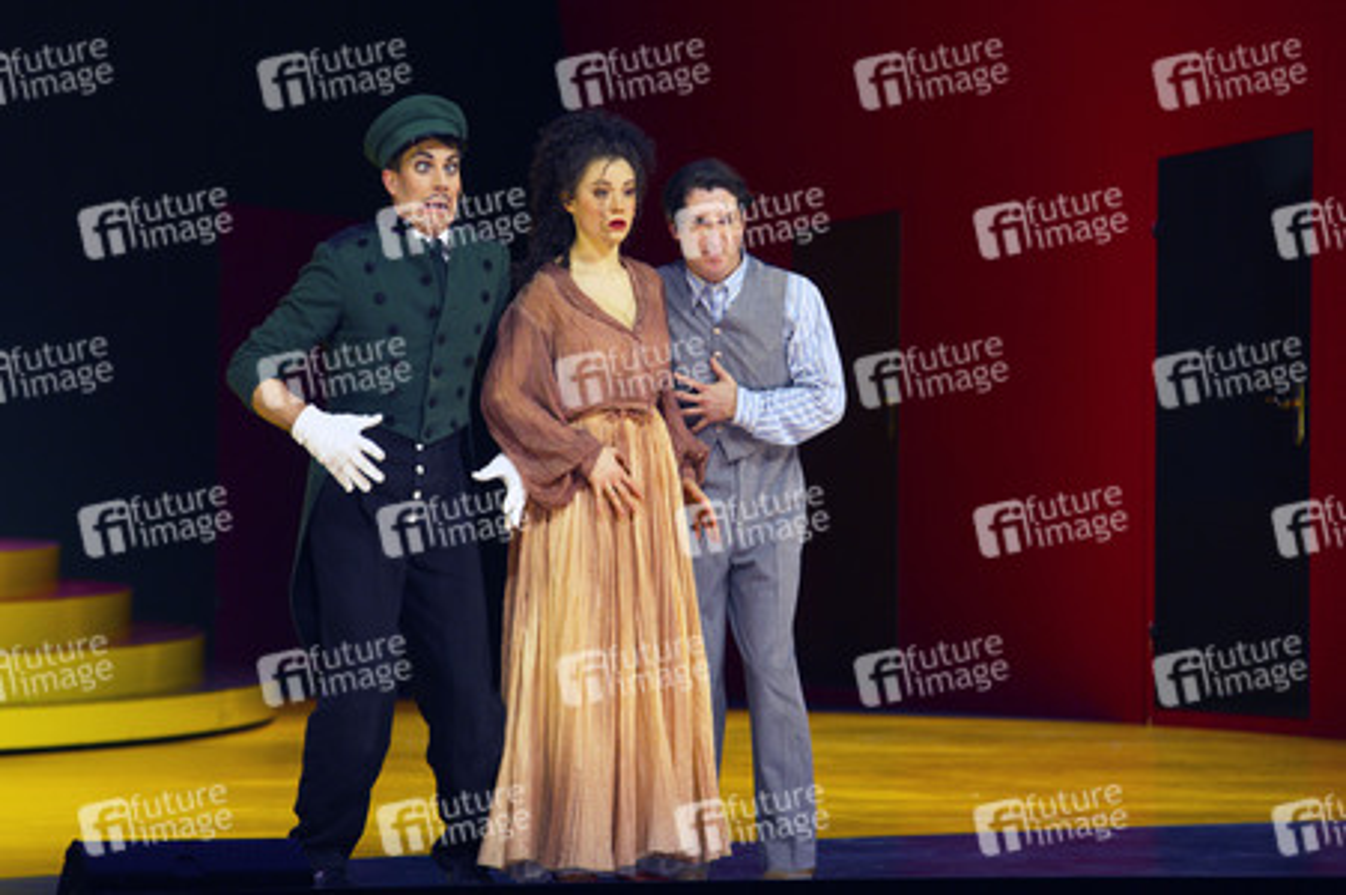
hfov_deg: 12.1
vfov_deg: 8.1
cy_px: 448
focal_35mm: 170
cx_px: 673
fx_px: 6351
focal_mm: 170
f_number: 5
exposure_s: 1/320
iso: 1600
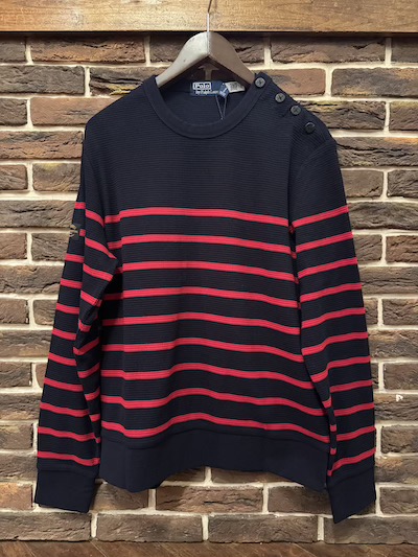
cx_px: 209
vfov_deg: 71.6
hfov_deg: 56.8
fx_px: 386
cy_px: 278
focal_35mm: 24
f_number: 1.78
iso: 1250
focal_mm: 6.76
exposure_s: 1/30
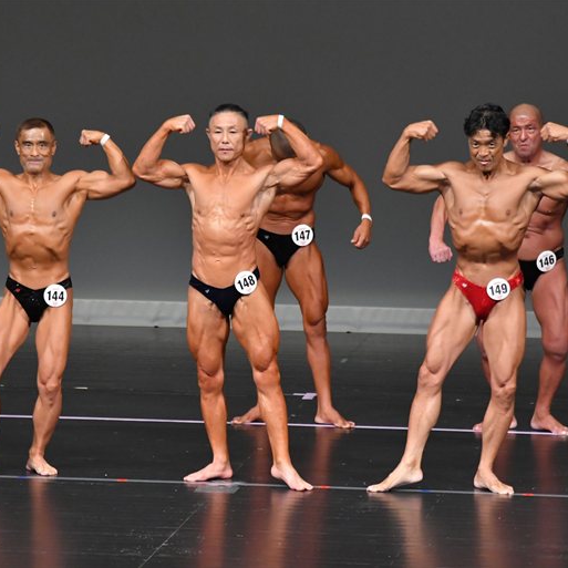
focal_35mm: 366
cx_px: 236
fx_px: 6795
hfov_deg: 4.8
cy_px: 283
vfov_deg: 4.8
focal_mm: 190
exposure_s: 1/400
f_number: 5.6
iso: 4000
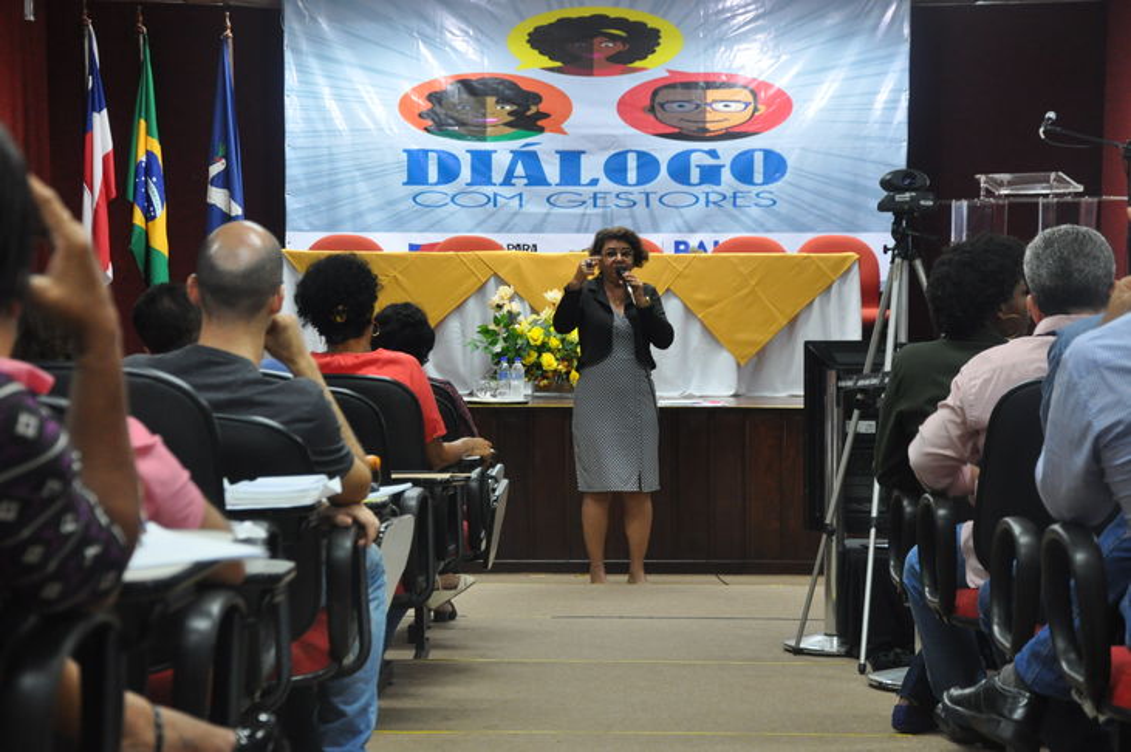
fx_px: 2919
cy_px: 376
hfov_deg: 21.9
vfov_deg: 14.7
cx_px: 566
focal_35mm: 93
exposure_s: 1/30
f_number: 5.3
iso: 1250
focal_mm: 62
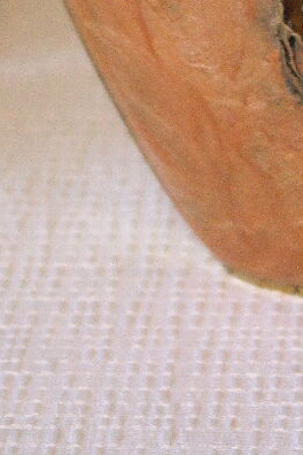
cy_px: -524
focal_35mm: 301
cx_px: 368
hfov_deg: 4.6
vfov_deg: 6.6
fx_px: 3800
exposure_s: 1/40
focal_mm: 45
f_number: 5.6
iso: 800
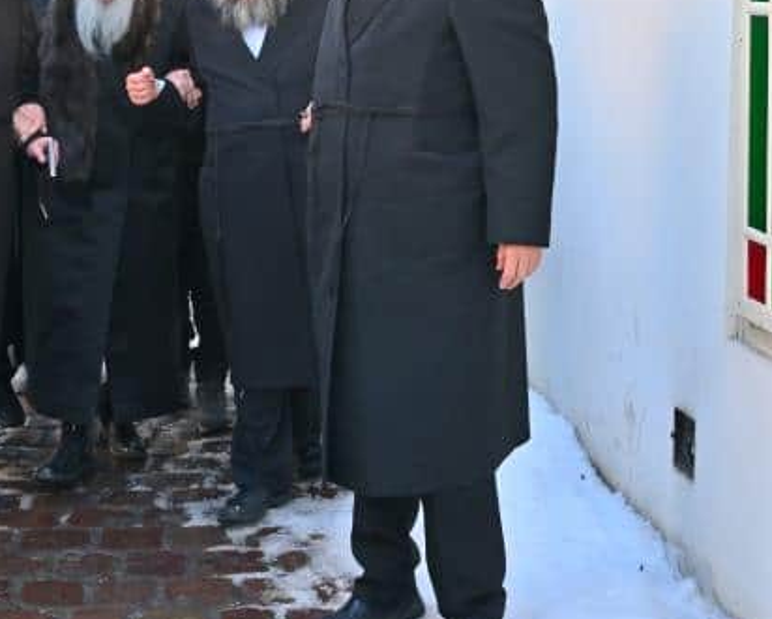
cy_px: 147
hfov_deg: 26.1
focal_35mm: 70
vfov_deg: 21.7
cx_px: 52
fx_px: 1600
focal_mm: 30
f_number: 4
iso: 125
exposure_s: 1/200
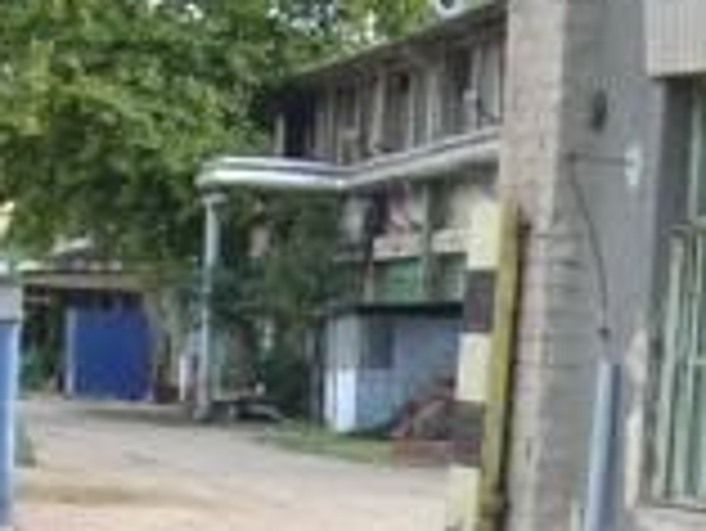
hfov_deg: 10.4
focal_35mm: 188
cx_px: 697
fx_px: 3837
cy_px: 886
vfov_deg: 7.7
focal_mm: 6.2
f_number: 2.8
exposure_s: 1/81.3
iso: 64
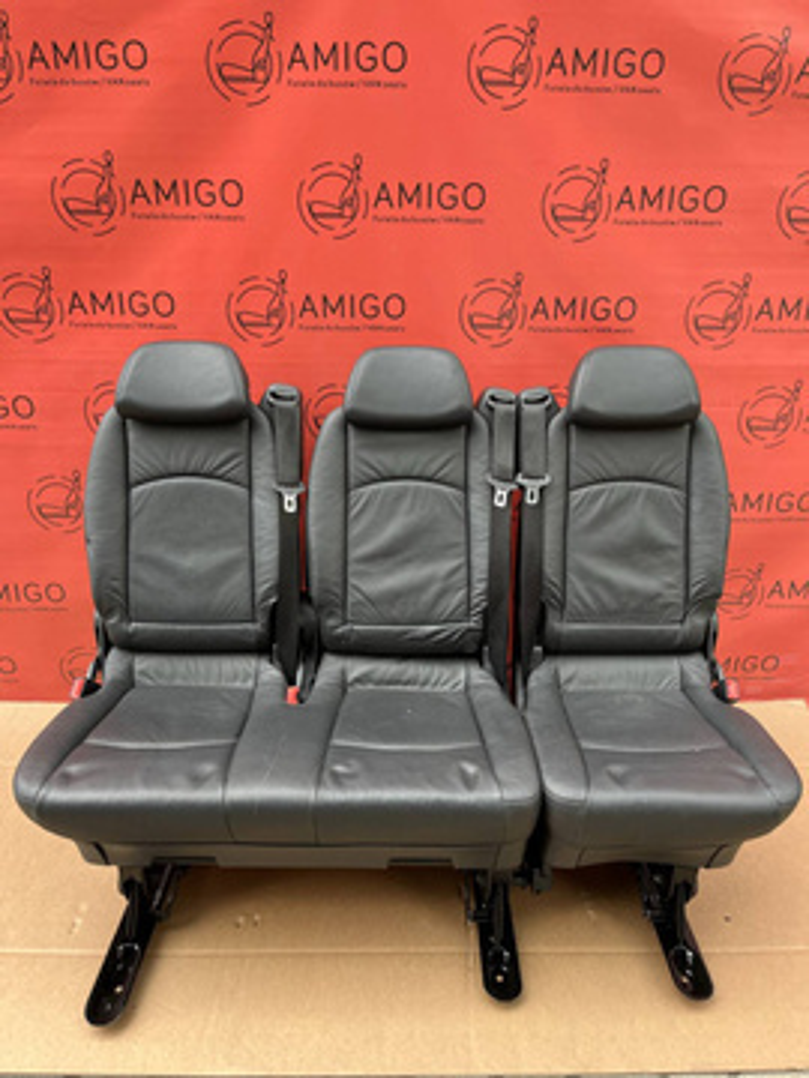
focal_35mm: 26
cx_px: 404
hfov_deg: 53.1
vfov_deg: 67.3
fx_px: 810
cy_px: 539
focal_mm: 5.1
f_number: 1.6
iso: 40
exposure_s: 1/122
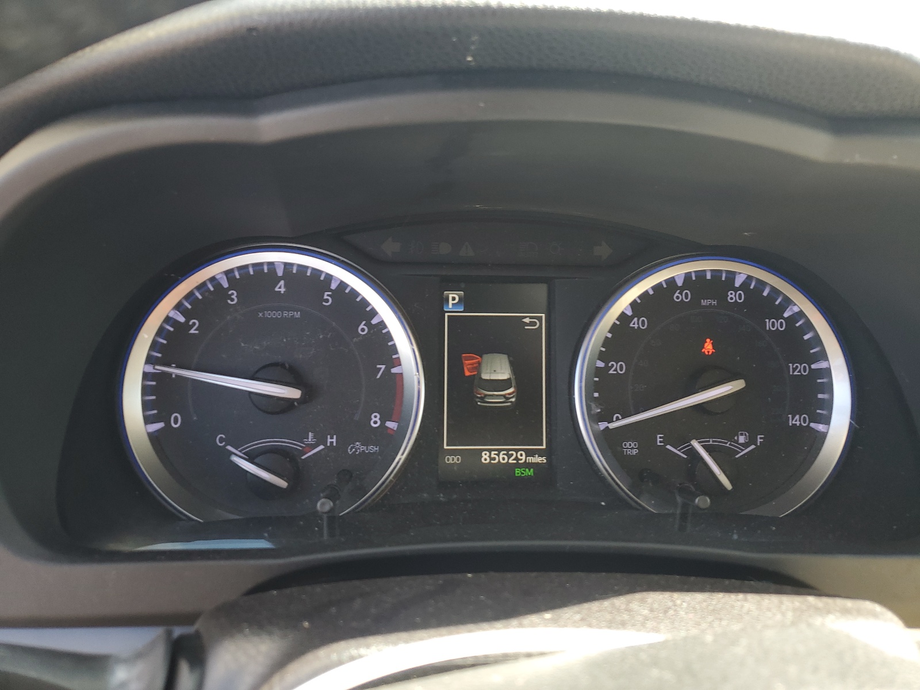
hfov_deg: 67.3
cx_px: 460
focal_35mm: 26
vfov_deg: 53.1
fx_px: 691
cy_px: 345
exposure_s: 1/120
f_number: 1.5
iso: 51
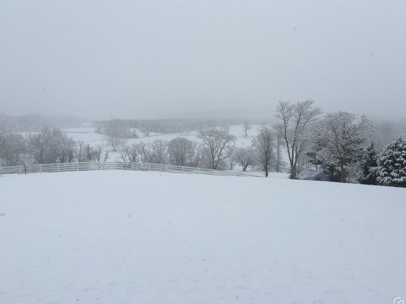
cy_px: 147
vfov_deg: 43.0
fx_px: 387
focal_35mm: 33
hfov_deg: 55.3
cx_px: 221
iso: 32
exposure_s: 1/1276
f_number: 2.2
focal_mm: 4.15
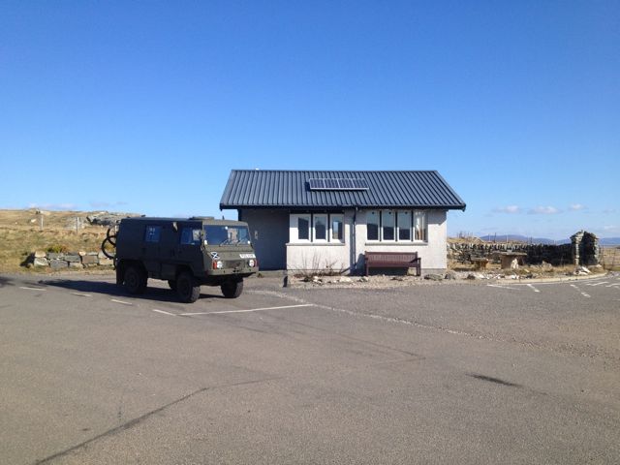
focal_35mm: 35
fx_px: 627
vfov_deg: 40.7
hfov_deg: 52.6
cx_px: 310
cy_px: 232
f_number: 2.4
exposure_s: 1/1672
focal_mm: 4.28
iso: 50
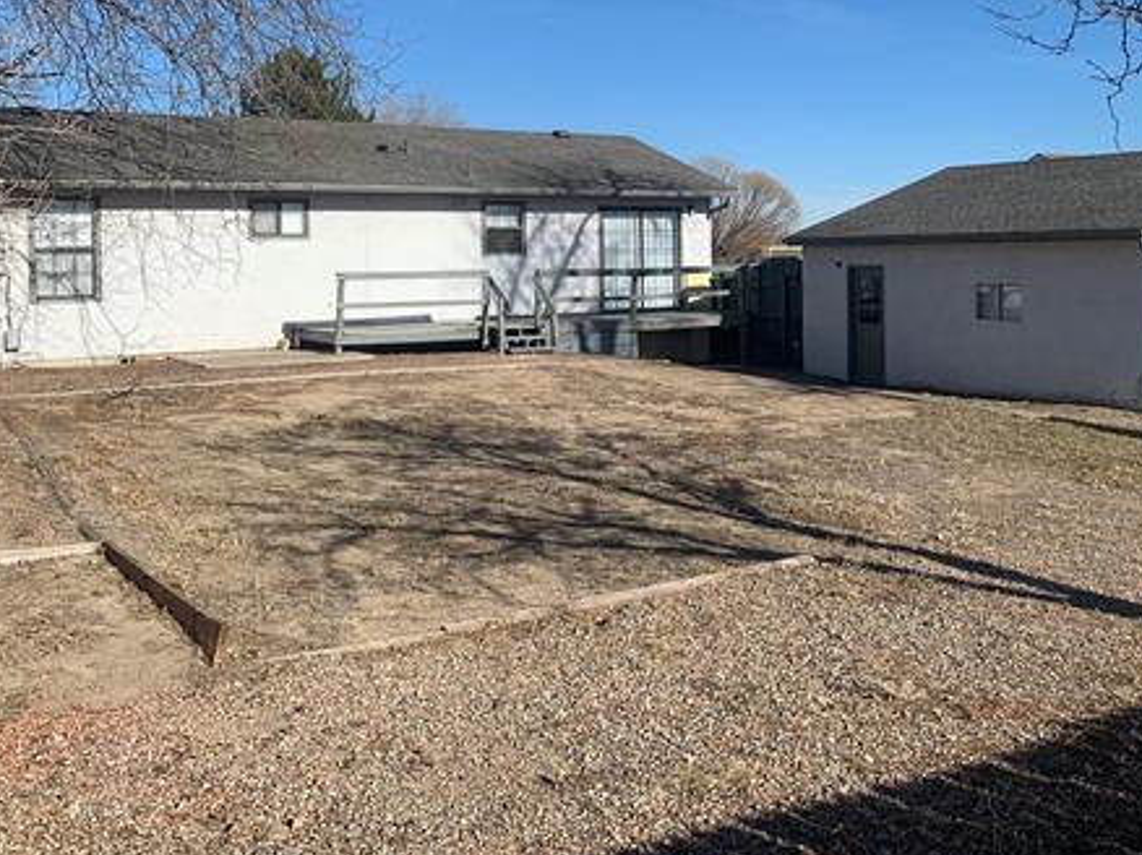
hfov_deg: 48.7
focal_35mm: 38
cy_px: 288
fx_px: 1253
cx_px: 678
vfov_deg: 37.3
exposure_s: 1/3086
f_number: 1.8
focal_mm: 4.25
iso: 25
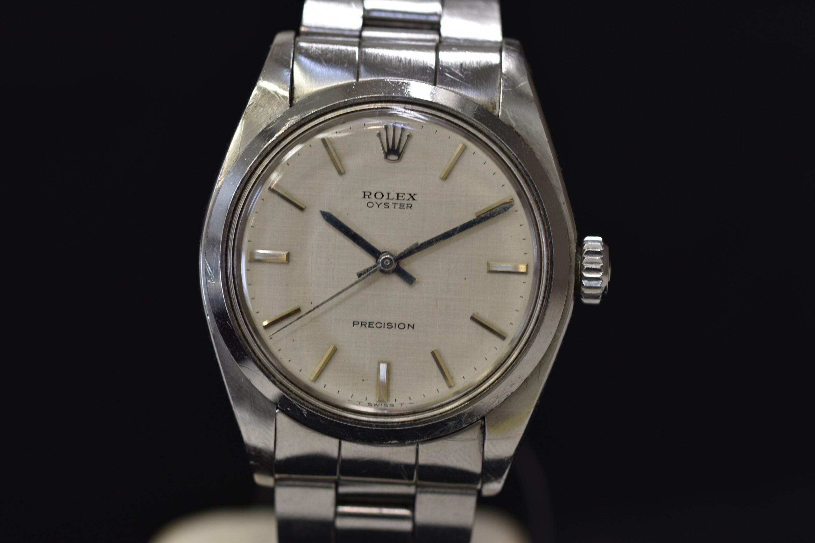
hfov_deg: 15.2
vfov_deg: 10.2
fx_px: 3056
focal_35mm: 135
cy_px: 272
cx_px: 408
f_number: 5.6
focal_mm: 90
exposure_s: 1/30
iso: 100
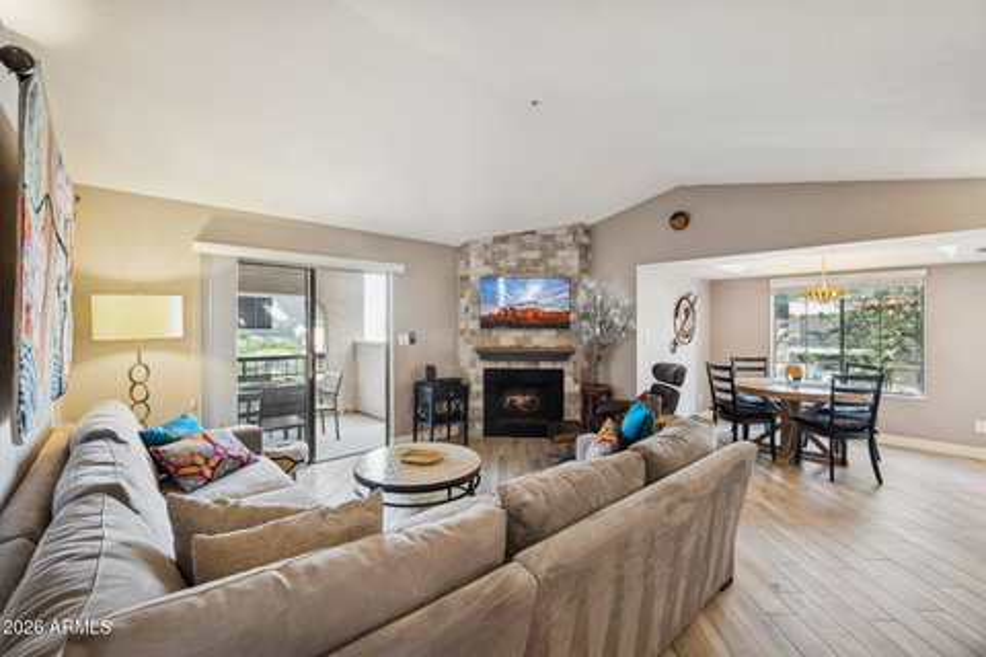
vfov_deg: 81.2
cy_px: 328
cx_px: 493
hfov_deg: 104.3
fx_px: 383
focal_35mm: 14
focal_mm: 14
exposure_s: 1/8
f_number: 8
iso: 400
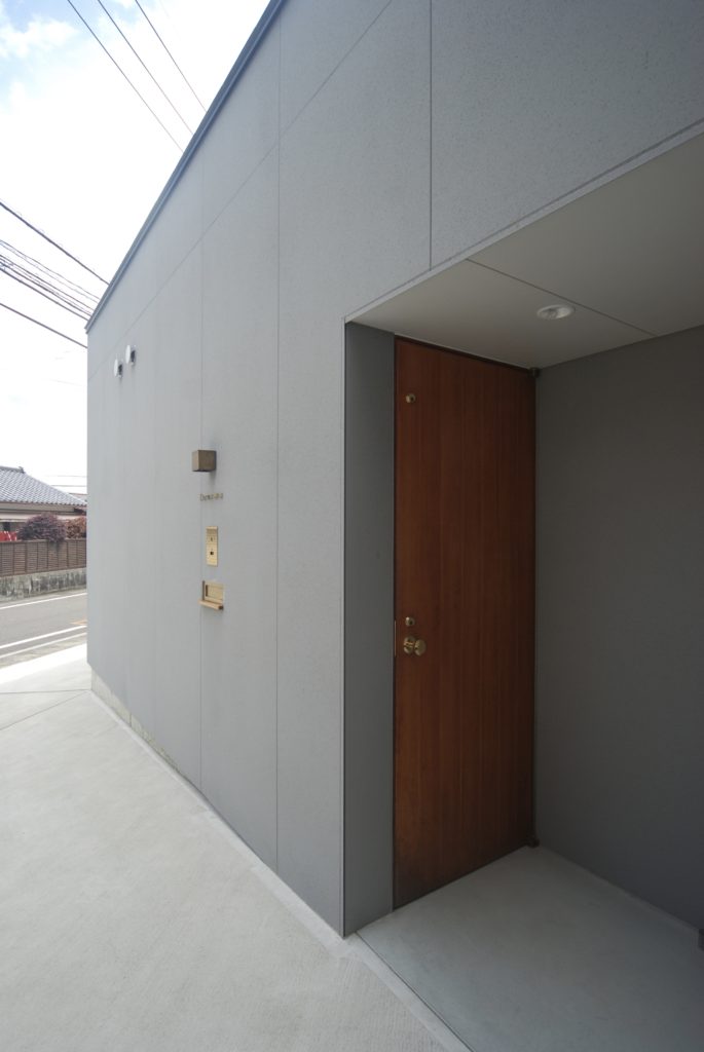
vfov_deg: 89.9
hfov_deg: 67.5
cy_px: 526
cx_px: 352
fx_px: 527
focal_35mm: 18
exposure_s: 1/160
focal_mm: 12
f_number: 6.3
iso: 100
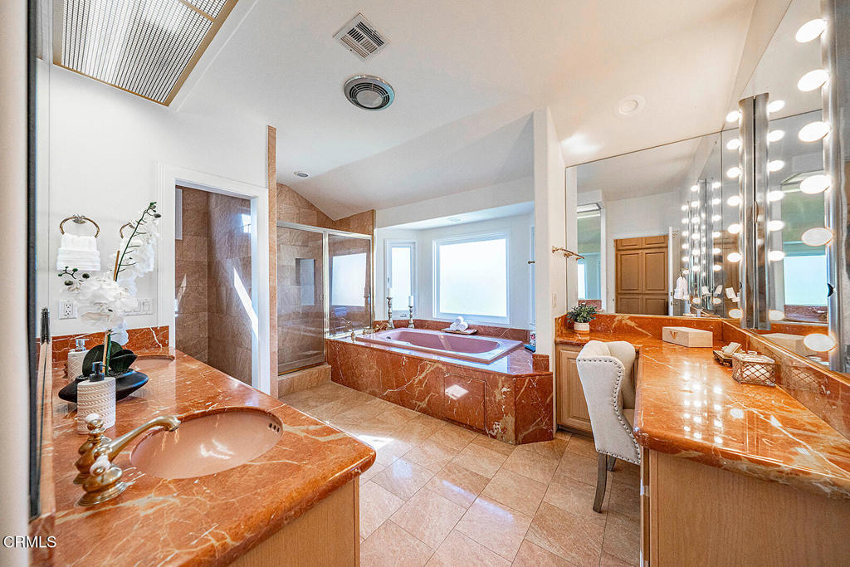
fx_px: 283
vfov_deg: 90.0
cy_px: 284
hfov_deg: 112.6
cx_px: 425
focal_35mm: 12
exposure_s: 1/250
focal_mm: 12
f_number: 5.6
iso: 1000
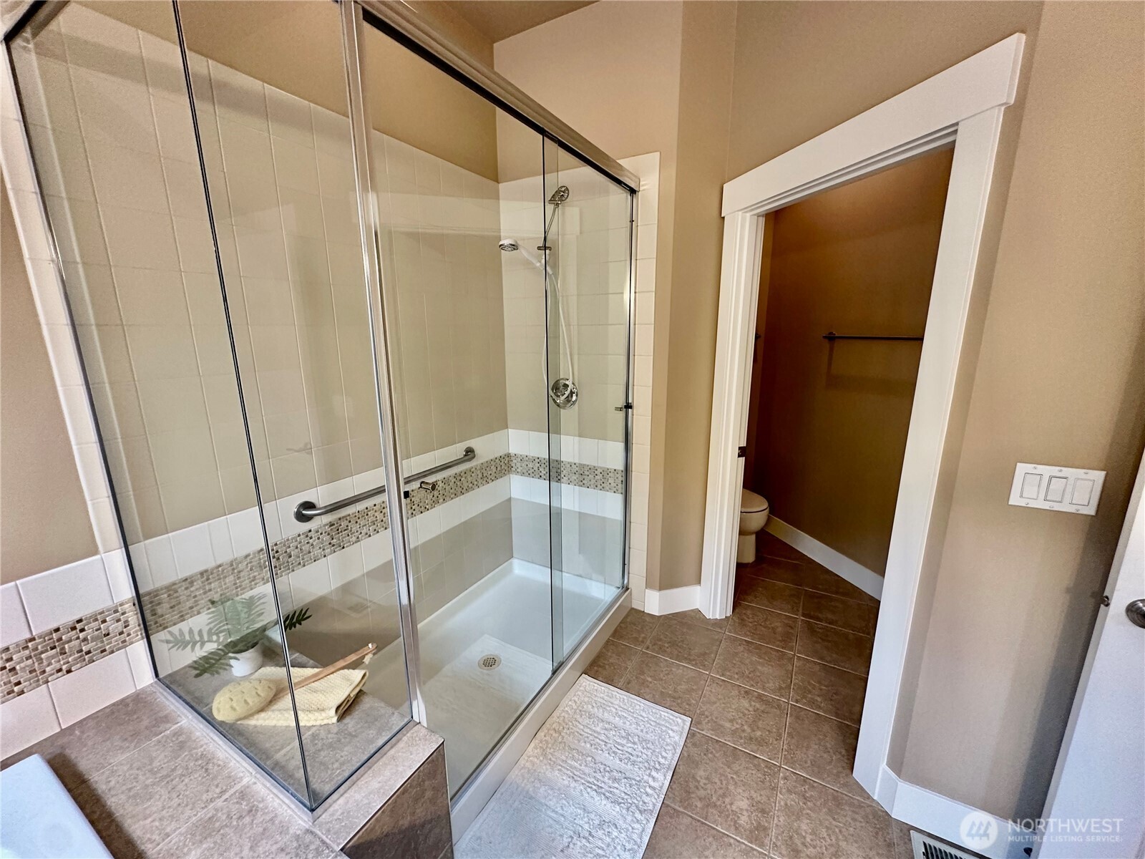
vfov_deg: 85.7
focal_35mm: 14
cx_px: 572
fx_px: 463
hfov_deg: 102.1
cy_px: 430
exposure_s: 1/60
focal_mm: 2.22
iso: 320
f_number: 2.2
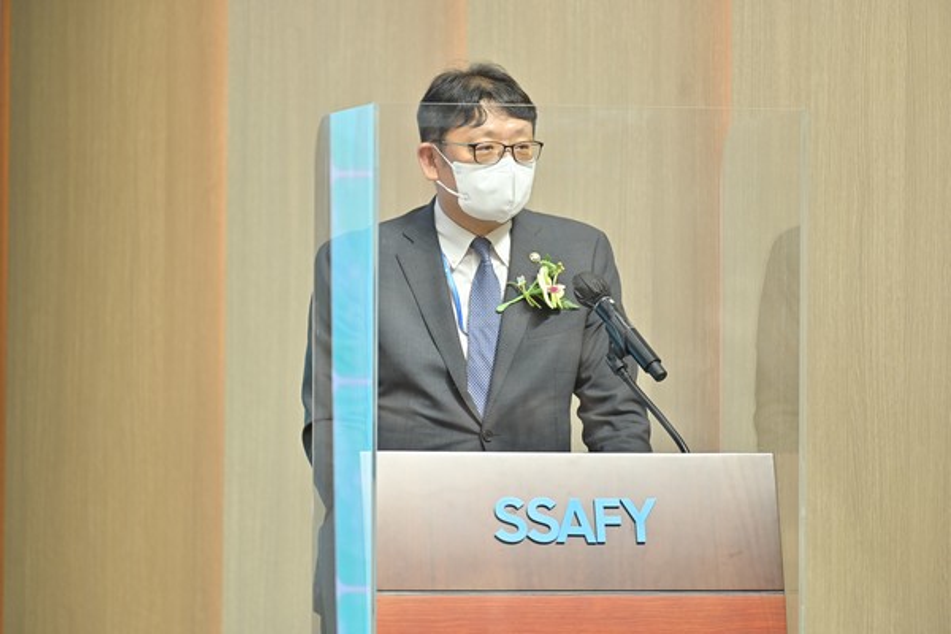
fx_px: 5283
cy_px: 317
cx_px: 476
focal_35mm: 200
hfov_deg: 10.3
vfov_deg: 6.9
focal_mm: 200
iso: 800
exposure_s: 1/320
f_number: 3.2
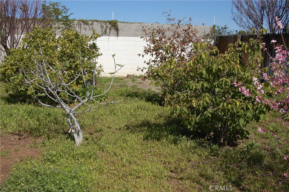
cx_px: 144
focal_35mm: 36
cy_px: 96
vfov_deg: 36.7
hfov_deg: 53.2
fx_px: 289
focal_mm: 24
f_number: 8
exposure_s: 1/500
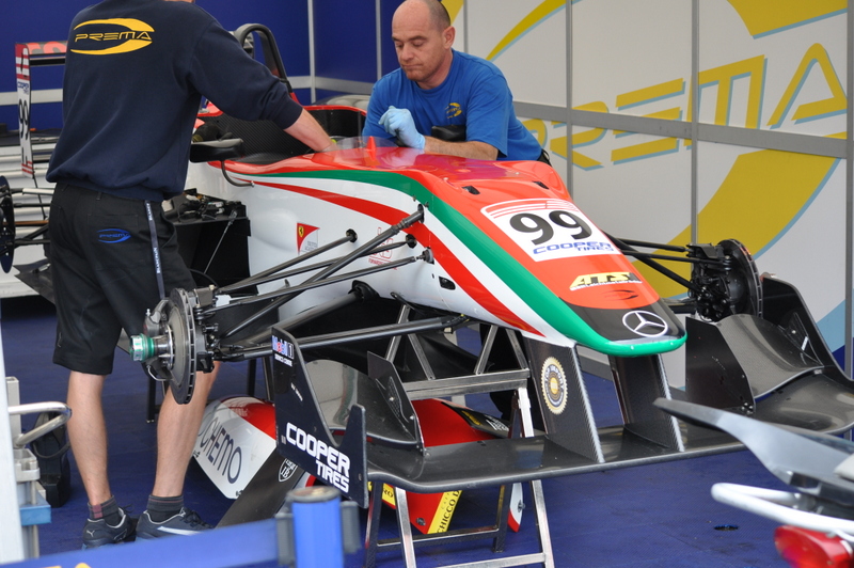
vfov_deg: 16.5
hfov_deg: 24.6
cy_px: 284
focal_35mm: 82
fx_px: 1955
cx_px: 427
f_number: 5
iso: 320
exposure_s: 1/100
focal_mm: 55
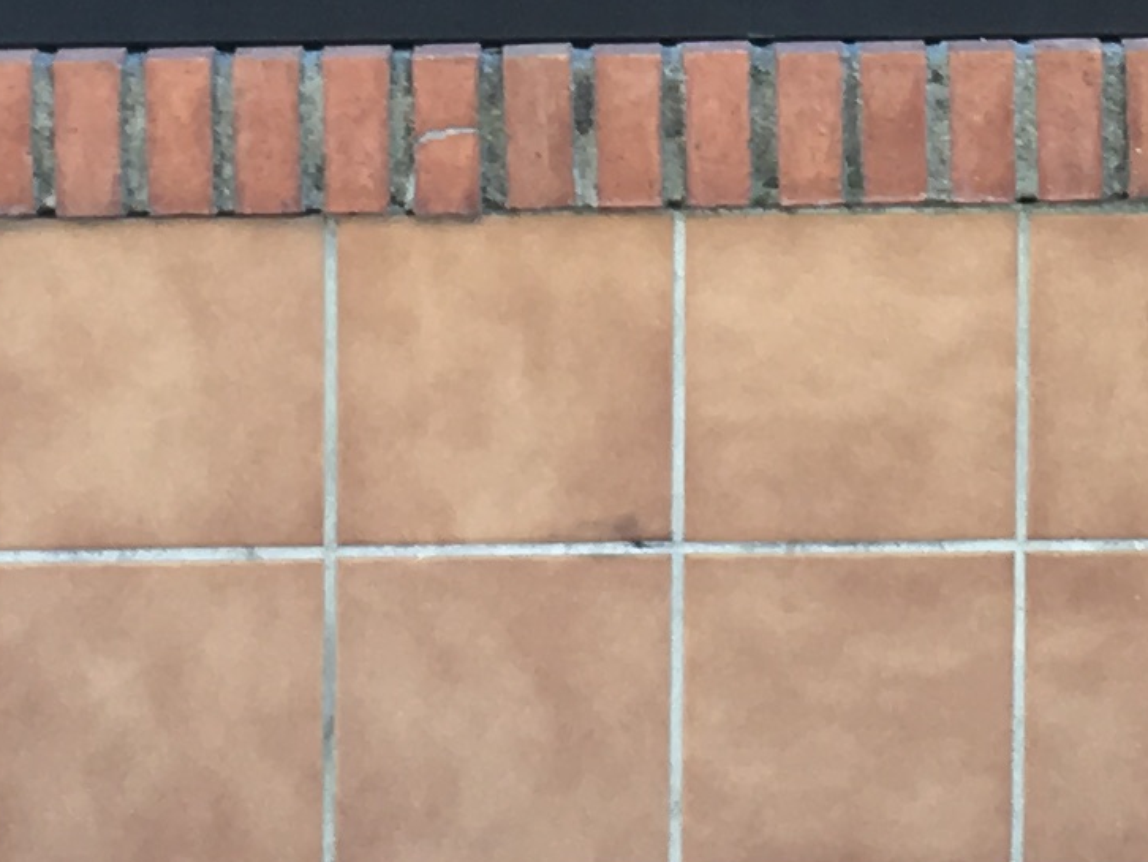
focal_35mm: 161
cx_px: 965
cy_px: -699
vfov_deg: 8.8
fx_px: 5341
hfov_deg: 12.2
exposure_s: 1/50
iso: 25
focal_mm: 4.15
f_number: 2.2
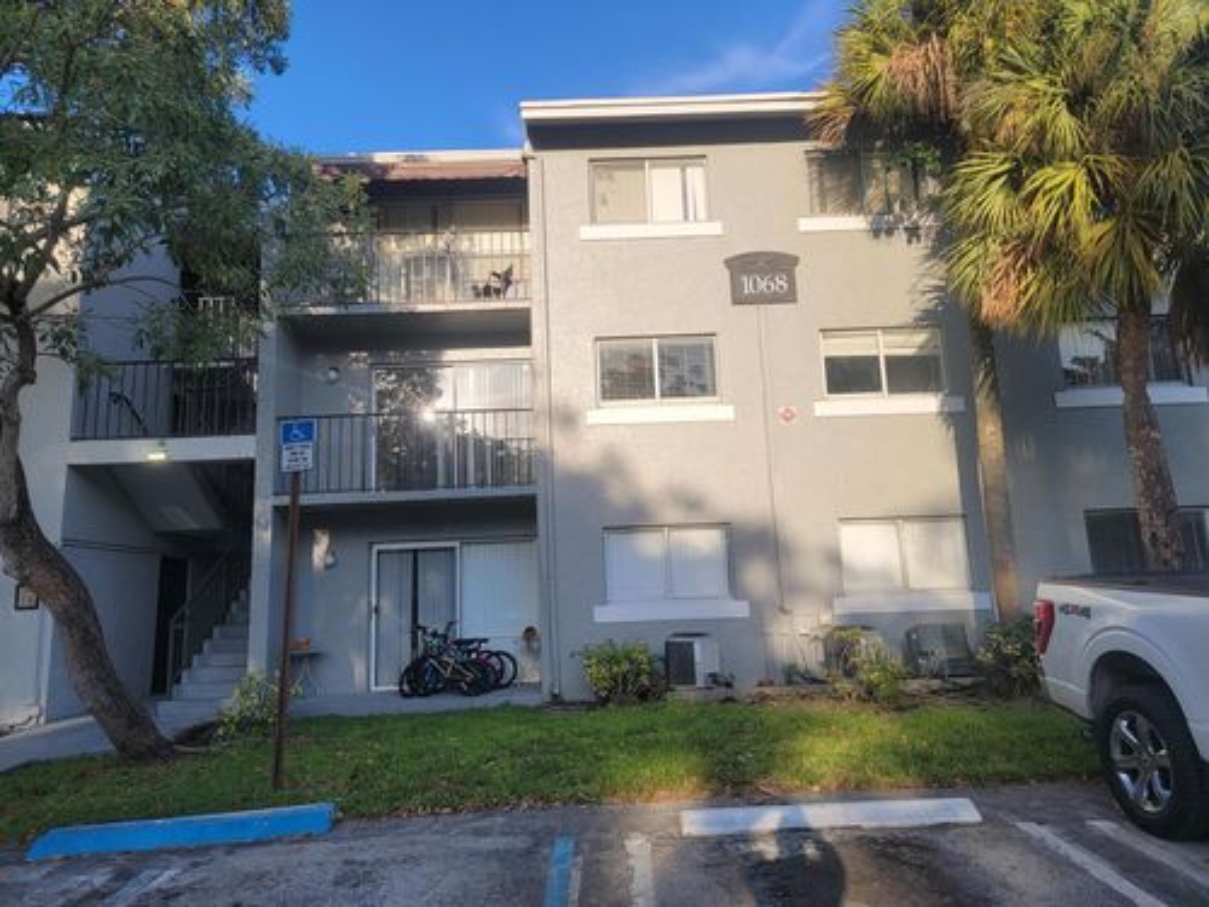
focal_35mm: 24
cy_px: 454
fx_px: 838
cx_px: 604
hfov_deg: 71.6
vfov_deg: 56.8
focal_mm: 6.7
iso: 16
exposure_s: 1/433
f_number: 1.8
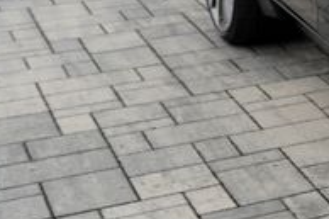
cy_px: -25
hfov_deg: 10.9
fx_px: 1397
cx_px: 848
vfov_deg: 8.9
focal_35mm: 153
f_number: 4.5
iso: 100
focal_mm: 29
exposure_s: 1/60
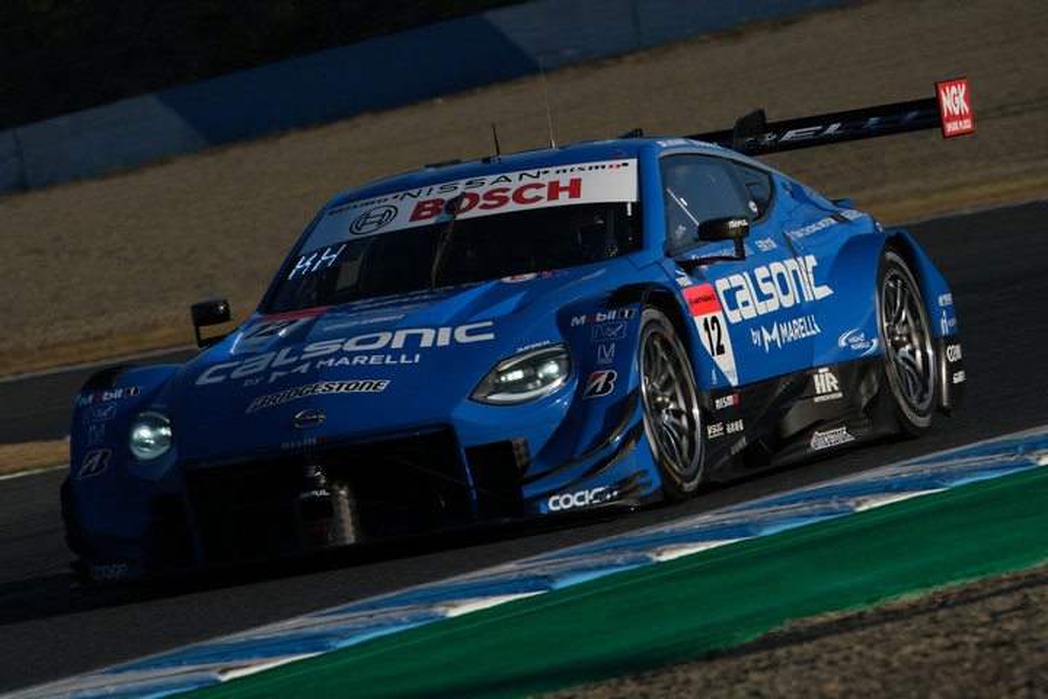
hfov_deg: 4.5
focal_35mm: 458
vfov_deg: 3.0
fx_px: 13332
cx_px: 524
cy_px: 350
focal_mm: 305.2
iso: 200
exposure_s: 1/640
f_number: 9
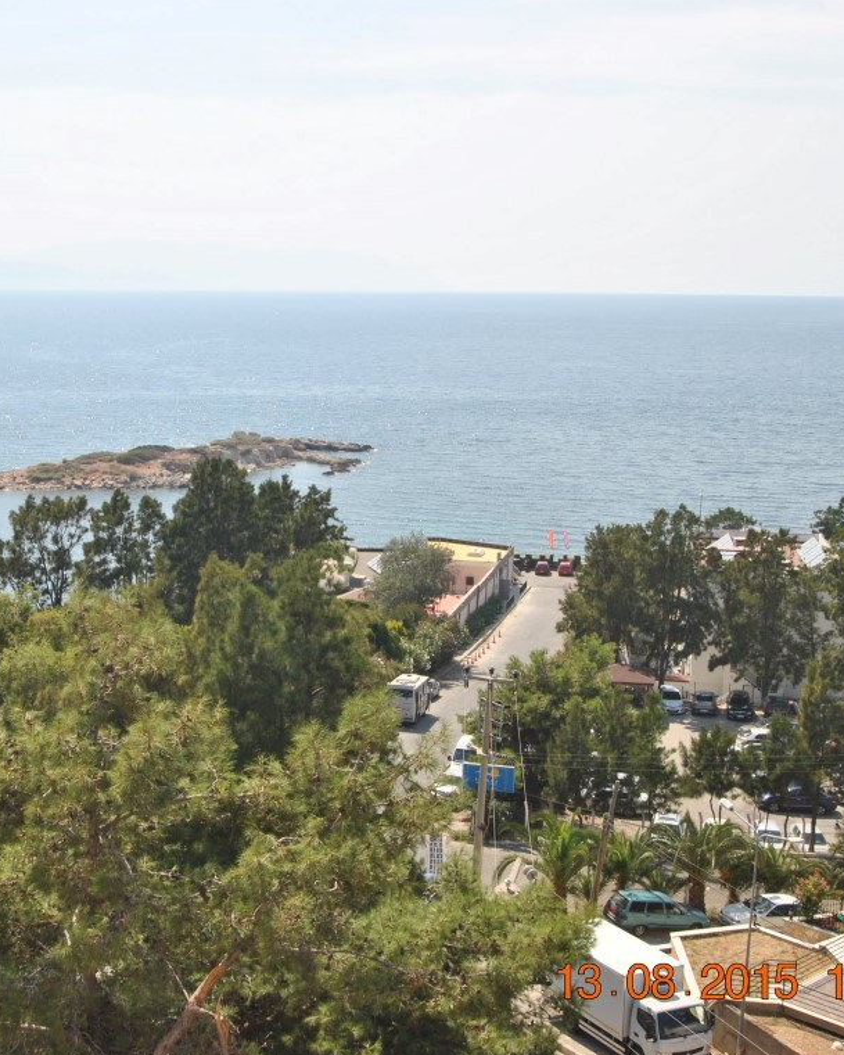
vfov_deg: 36.7
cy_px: 530
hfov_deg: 29.5
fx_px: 1592
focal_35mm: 51
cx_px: 303
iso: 100
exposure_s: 1/200
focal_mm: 24
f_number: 9
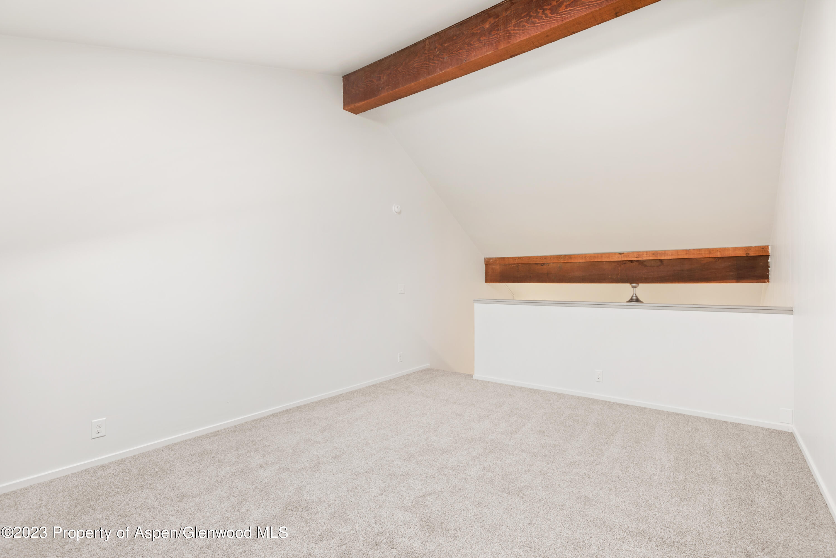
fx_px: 395
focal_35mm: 17
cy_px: 279
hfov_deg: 93.3
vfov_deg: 70.5
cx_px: 418
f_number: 7.1
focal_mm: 17
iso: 125
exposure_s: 1.6
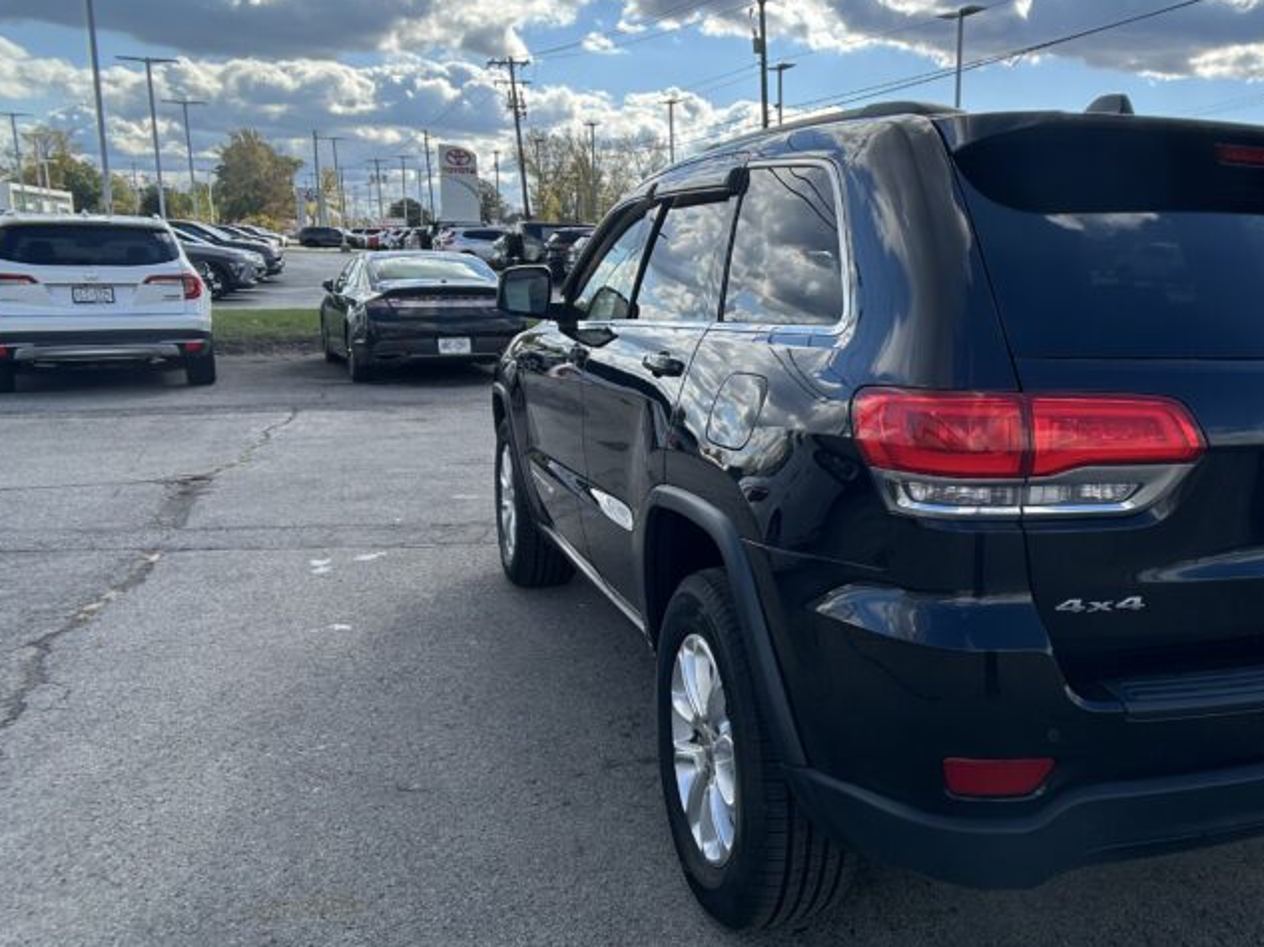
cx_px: 943
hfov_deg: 43.4
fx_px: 1533
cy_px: 455
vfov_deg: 34.3
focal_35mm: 42
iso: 50
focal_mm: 5.7
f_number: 1.5
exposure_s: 1/2994
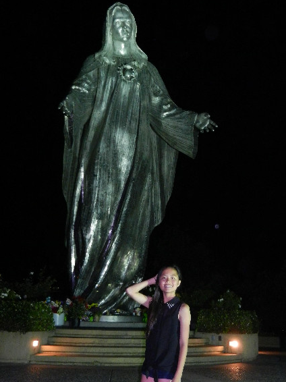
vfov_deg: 43.8
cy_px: 203
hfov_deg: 33.5
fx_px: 474
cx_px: 161
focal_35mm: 43
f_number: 4
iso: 800
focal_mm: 6.9
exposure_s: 1/30
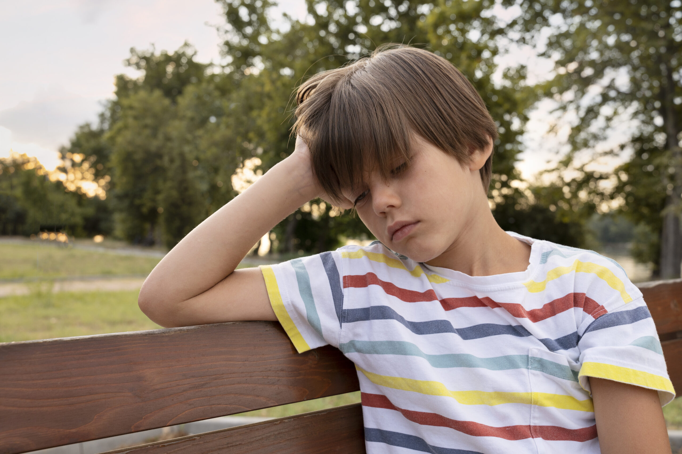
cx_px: 341
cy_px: 227
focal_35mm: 37
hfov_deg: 51.9
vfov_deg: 35.9
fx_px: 700
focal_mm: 37
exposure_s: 1/160
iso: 500
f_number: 6.3
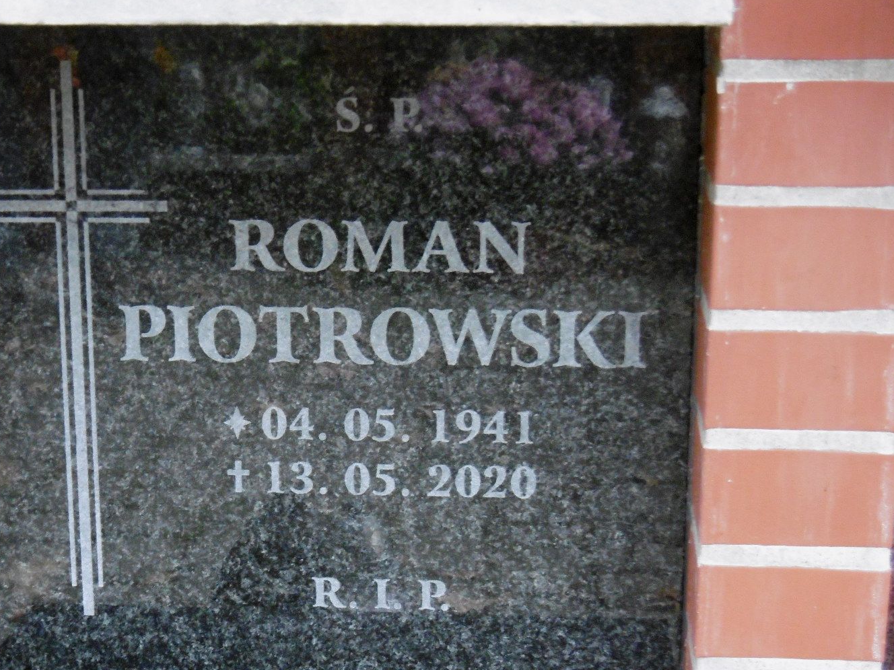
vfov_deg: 16.2
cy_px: 488
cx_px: 324
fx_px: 2350
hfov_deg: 21.5
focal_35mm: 91
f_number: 4.2
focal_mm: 10.5
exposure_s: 1/50
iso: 400
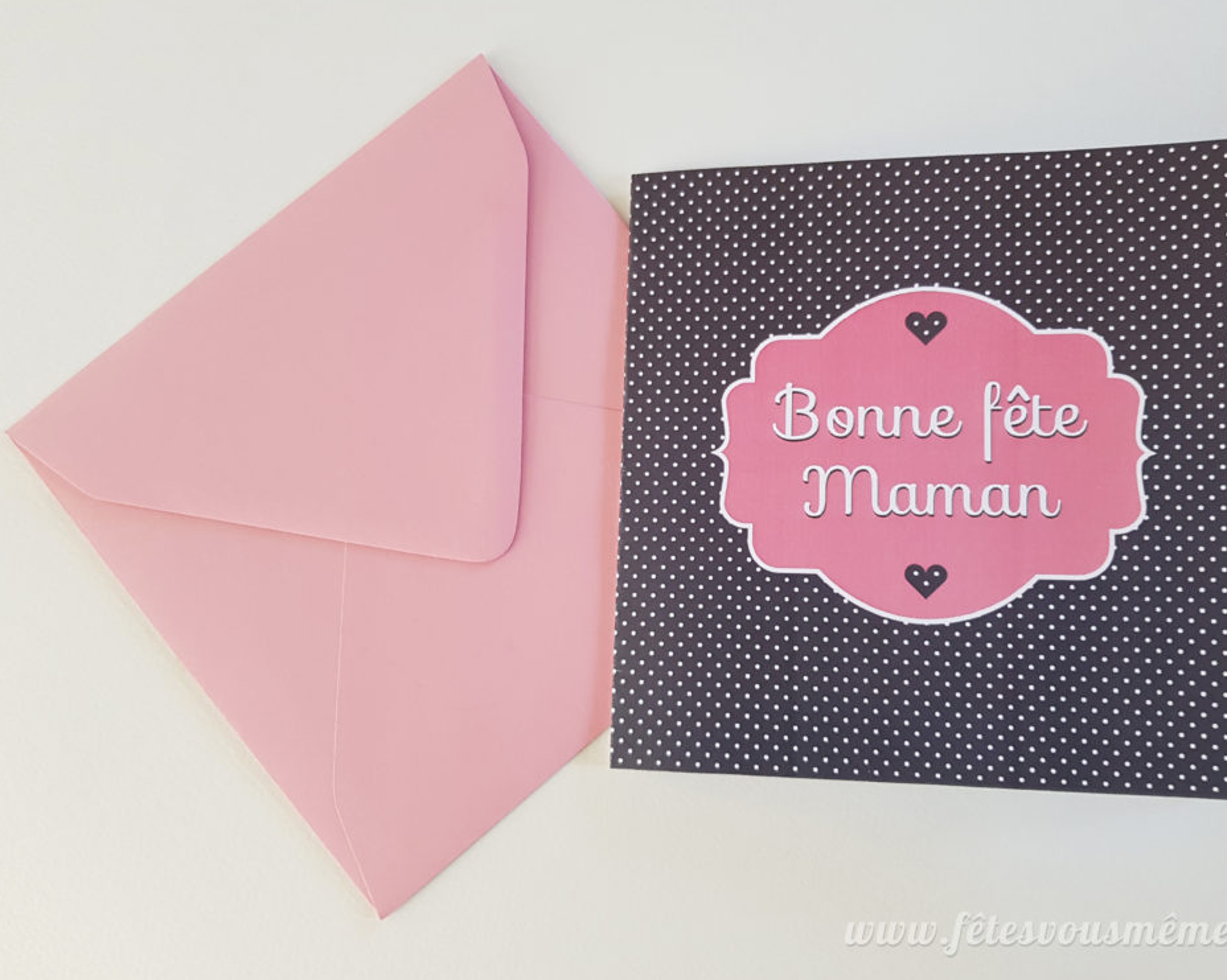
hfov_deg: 62.1
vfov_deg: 51.5
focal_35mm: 28
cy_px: 489
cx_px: 672
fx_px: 1017
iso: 125
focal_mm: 4.3
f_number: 1.7
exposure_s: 1/50
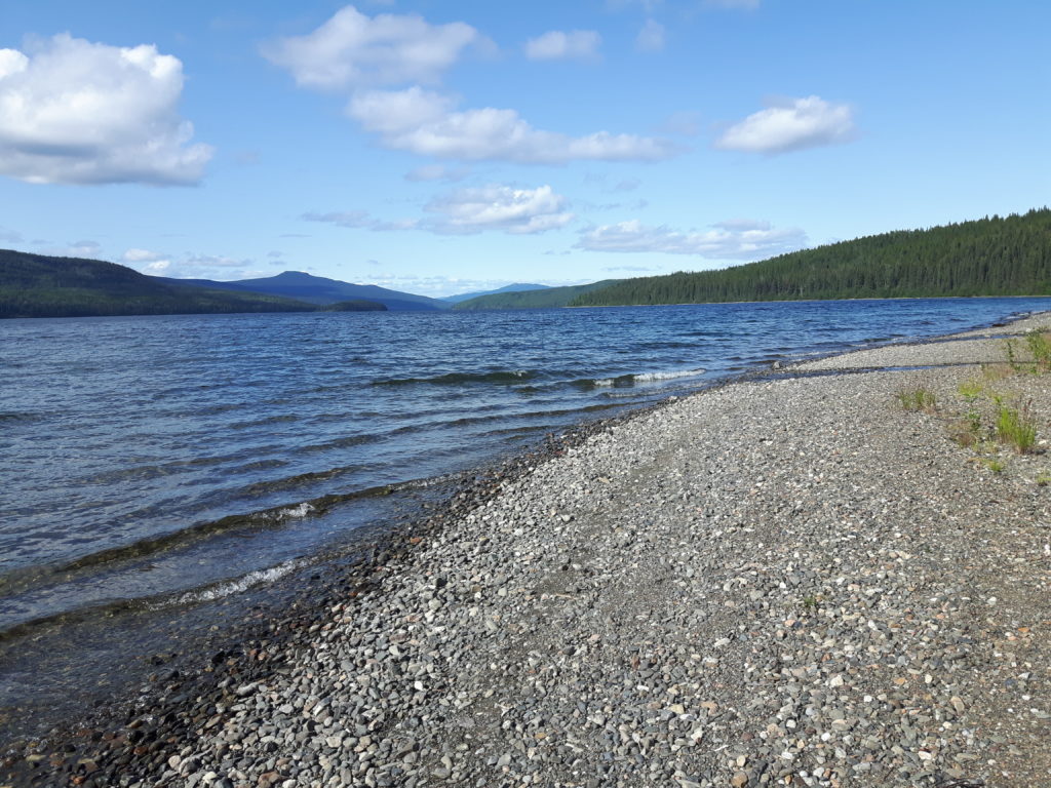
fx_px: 941
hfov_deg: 58.4
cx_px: 526
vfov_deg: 45.4
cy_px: 394
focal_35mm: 31
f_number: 1.9
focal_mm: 3.7
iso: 40
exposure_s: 1/1224
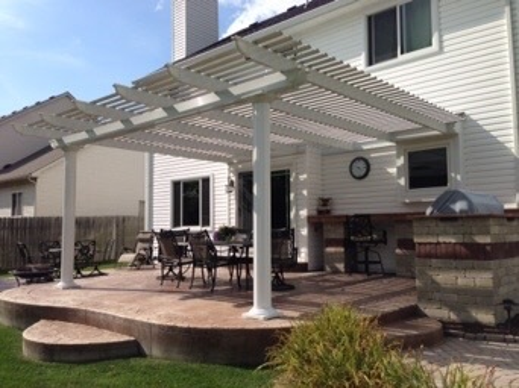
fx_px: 494
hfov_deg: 55.4
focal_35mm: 33
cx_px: 260
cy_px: 194
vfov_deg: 42.9
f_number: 2.4
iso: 50
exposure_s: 1/1642
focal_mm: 4.13
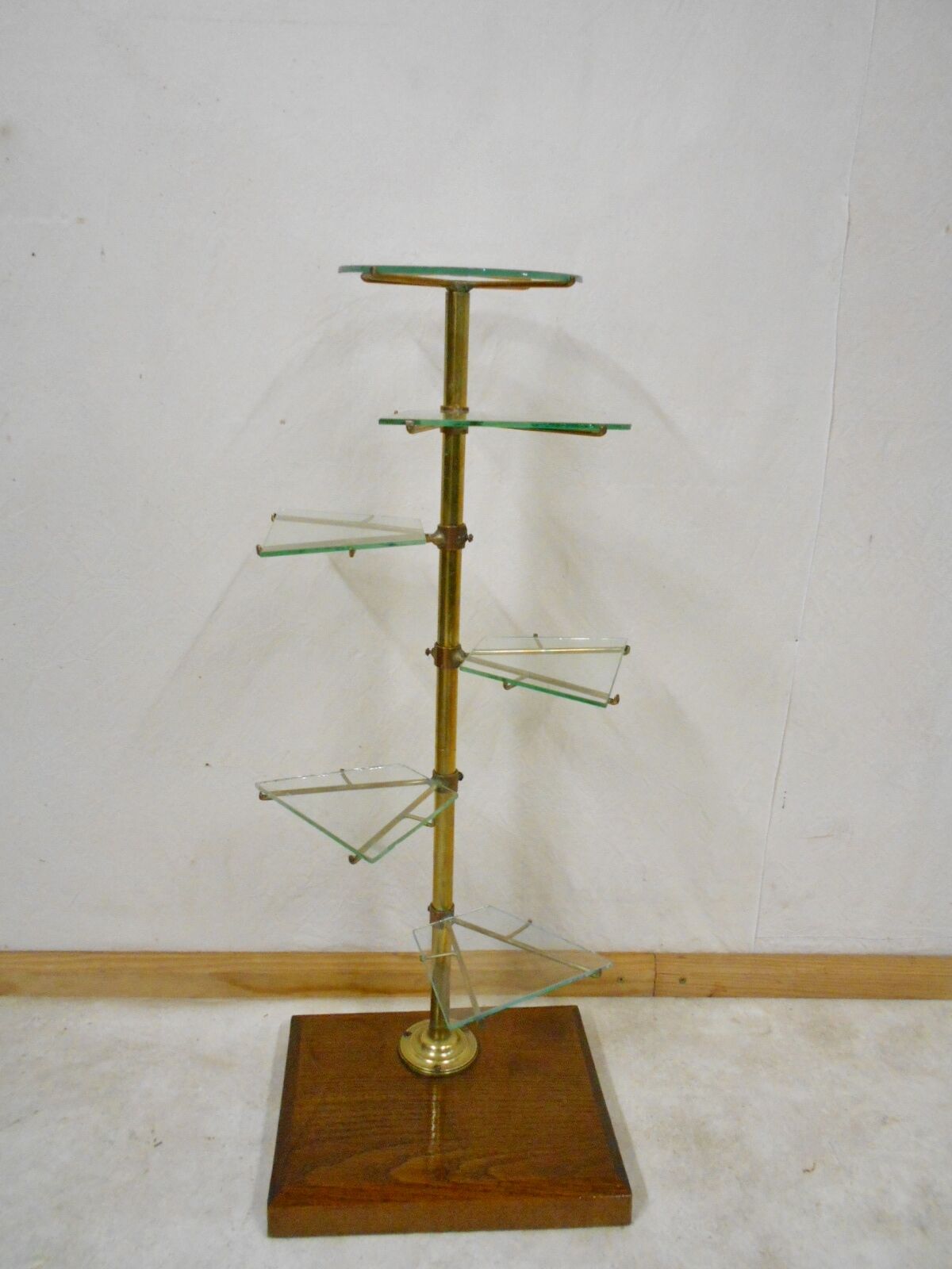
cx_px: 476
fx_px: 953
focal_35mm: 26
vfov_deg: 67.3
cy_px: 634
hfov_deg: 53.1
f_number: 3.2
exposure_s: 1/30
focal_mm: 4.6
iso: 400
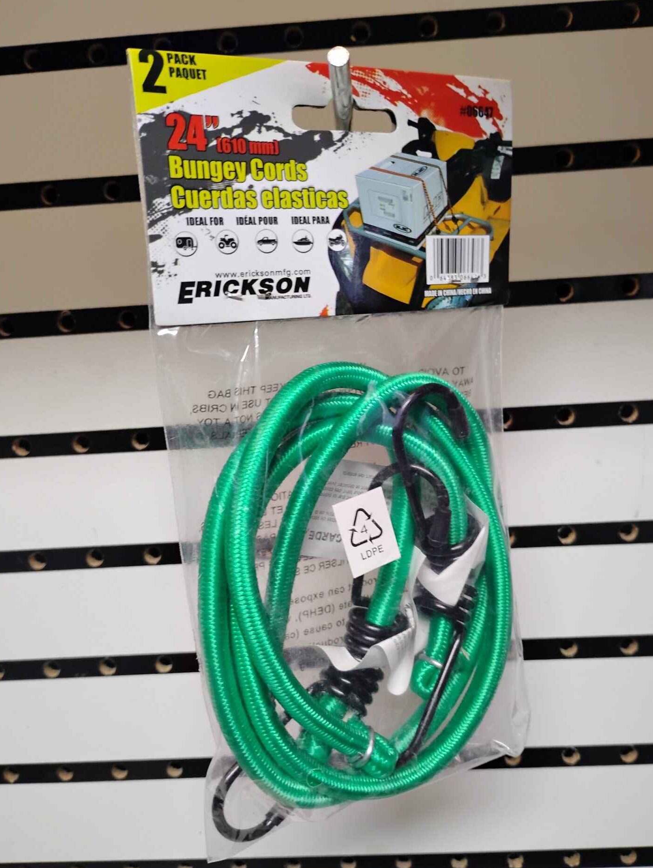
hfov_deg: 48.3
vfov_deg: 61.6
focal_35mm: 29
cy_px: 441
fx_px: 728
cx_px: 329
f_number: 1.8
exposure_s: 1/60
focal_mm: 4.26
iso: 672
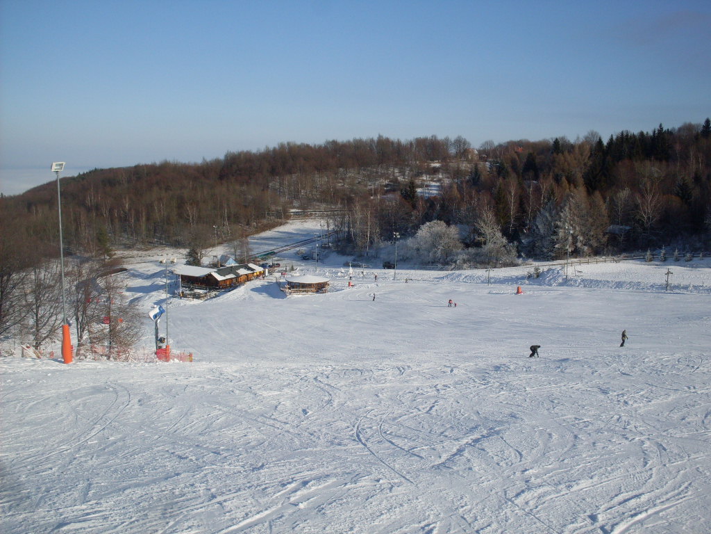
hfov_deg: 49.0
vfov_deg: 37.7
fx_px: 781
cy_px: 267
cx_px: 356
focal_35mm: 38
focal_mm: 6.3
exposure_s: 1/350
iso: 80
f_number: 8.4
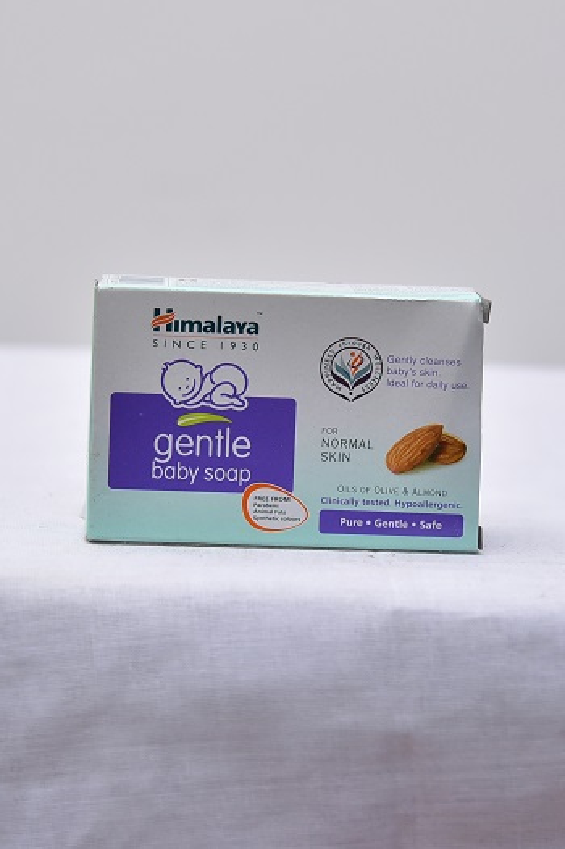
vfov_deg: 30.5
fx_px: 1556
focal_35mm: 66
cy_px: 424
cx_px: 282
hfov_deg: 20.6
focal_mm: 66
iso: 1250
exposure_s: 1/160
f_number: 4
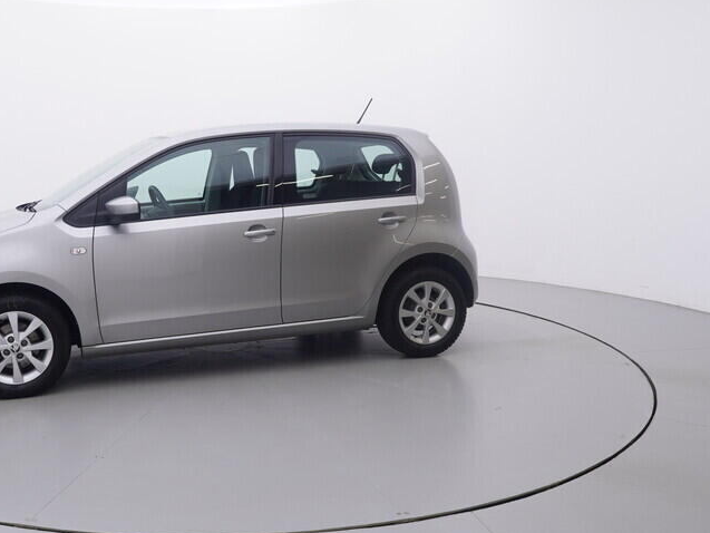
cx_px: 221
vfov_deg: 40.9
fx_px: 713
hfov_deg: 51.6
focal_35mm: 35
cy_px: 251
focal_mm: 15
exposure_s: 1/80
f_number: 5
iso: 200
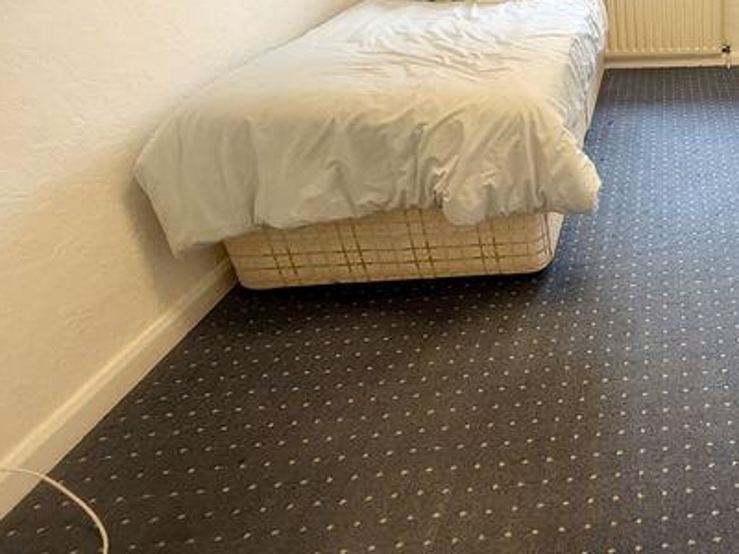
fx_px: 598
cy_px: 103
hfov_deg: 51.5
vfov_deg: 46.8
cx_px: 732
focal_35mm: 28
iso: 250
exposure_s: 1/50
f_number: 2.2
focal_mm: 2.22
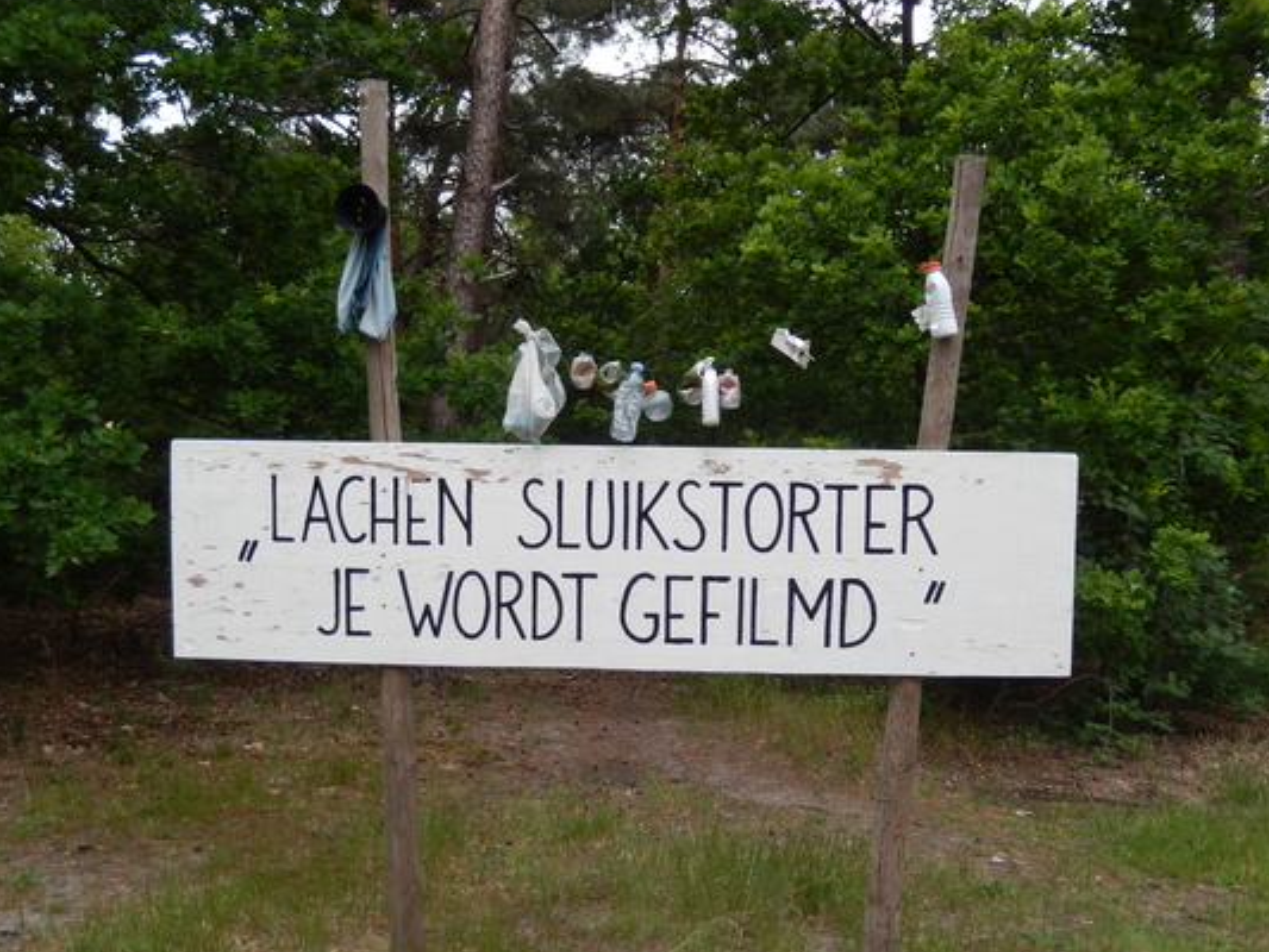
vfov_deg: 39.7
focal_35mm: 36
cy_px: 497
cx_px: 626
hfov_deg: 51.3
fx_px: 1320
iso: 125
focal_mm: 5.7
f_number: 3.8
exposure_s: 1/250
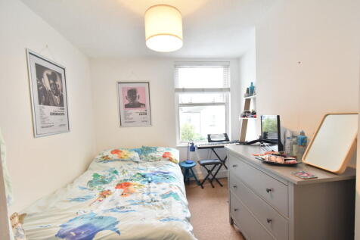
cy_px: 120
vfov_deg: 77.3
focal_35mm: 15
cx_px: 180
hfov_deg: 100.4
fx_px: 150
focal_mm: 10
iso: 500
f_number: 3.5
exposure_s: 1/50
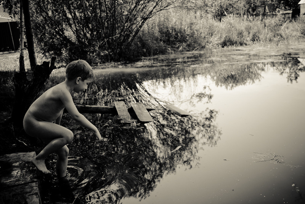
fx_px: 305
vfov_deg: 37.0
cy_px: 102
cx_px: 152
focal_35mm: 36
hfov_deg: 53.1
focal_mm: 24
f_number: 2.8
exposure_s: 1/800
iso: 100
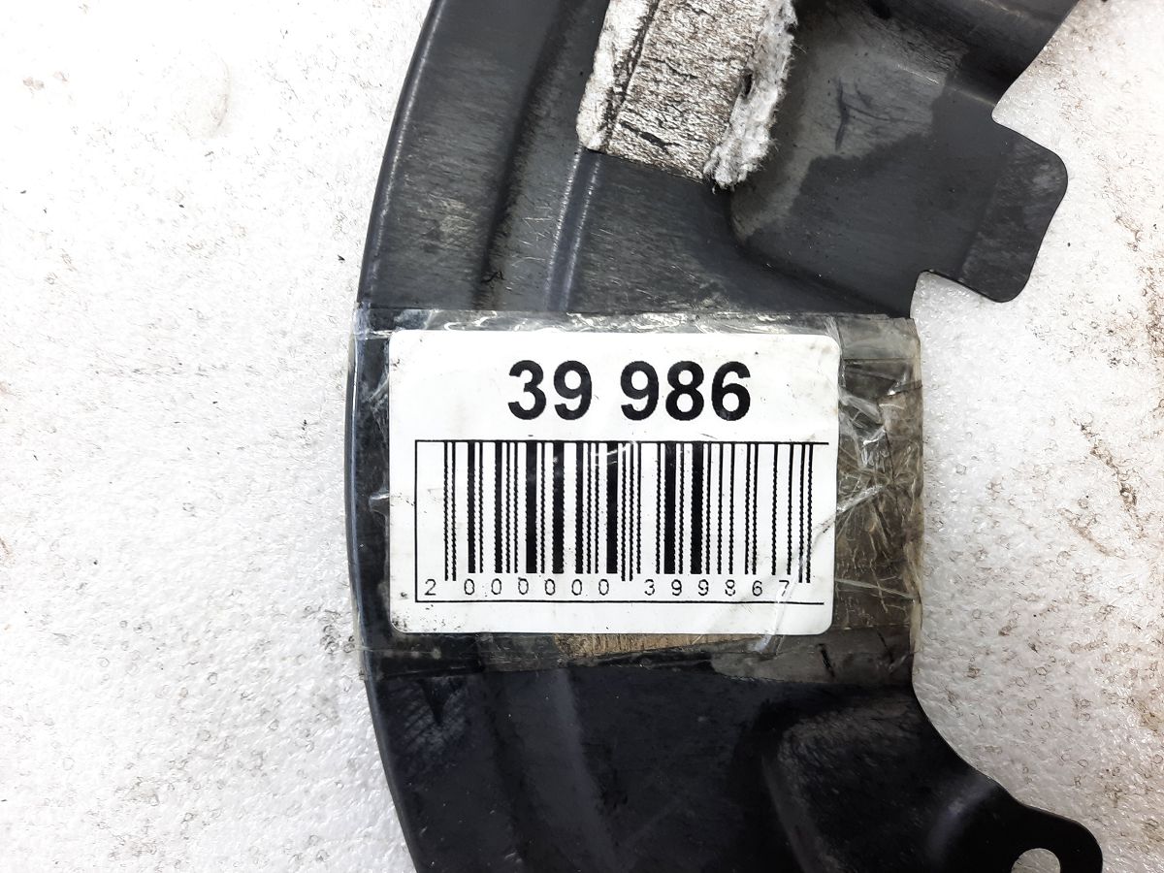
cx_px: 582
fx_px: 841
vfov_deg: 54.9
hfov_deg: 69.4
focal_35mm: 25
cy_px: 436
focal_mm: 4.6
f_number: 2
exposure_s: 1/50
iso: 64
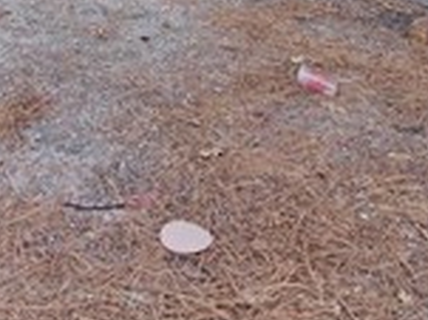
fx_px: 679
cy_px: -235
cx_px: 108
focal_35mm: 55
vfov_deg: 20.2
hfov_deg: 34.2
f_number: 2.2
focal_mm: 2.2
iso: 50
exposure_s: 1/224
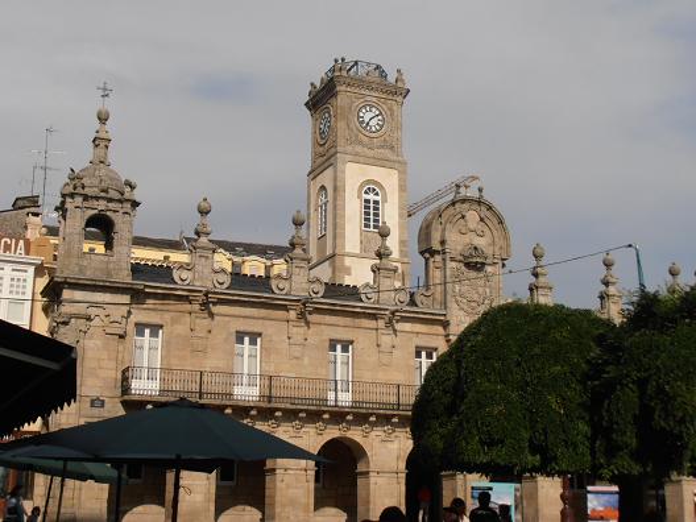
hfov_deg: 33.8
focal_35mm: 57
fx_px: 1146
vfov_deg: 25.7
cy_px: 261
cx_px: 348
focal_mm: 10.04
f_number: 4.5
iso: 80
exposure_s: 1/1600
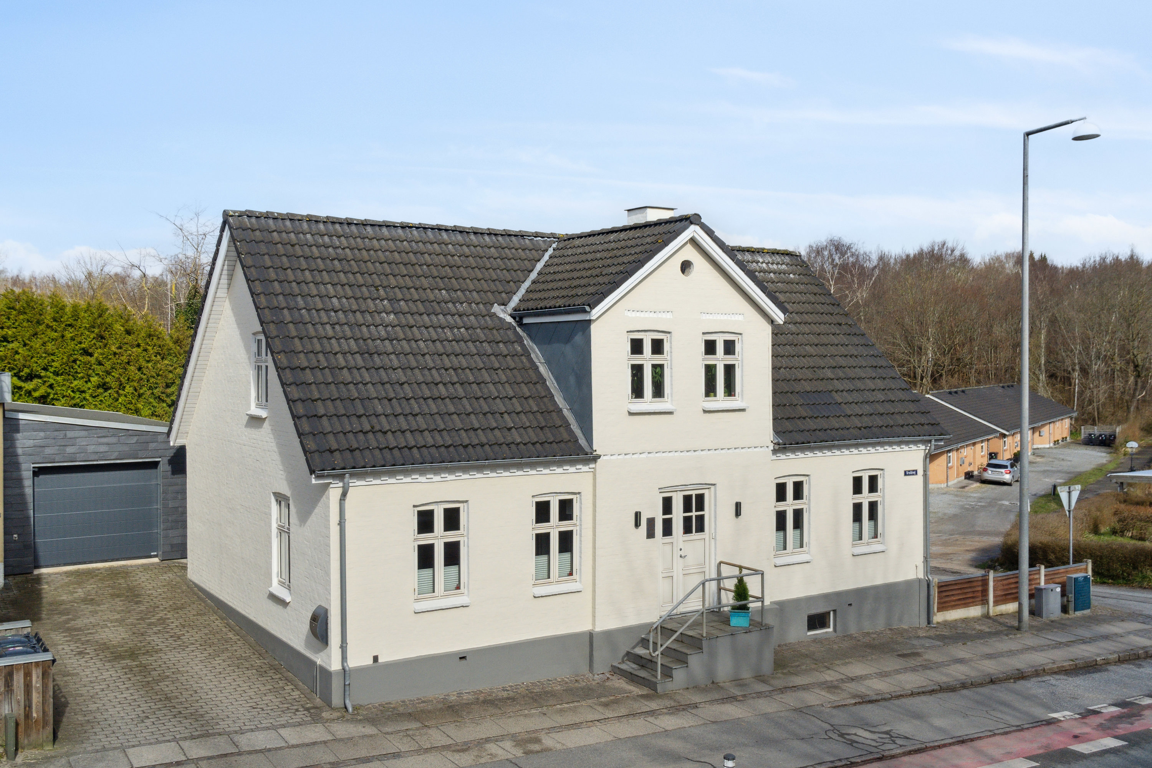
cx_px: 576
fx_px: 1056
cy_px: 384
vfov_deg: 40.0
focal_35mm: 33
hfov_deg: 57.2
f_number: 8
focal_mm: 22
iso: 400
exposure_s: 1/1250
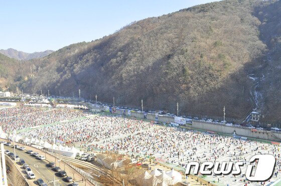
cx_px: 140
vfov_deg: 39.9
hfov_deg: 57.3
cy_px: 93
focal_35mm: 33
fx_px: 257
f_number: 13
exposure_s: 1/640
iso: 1250
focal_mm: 22
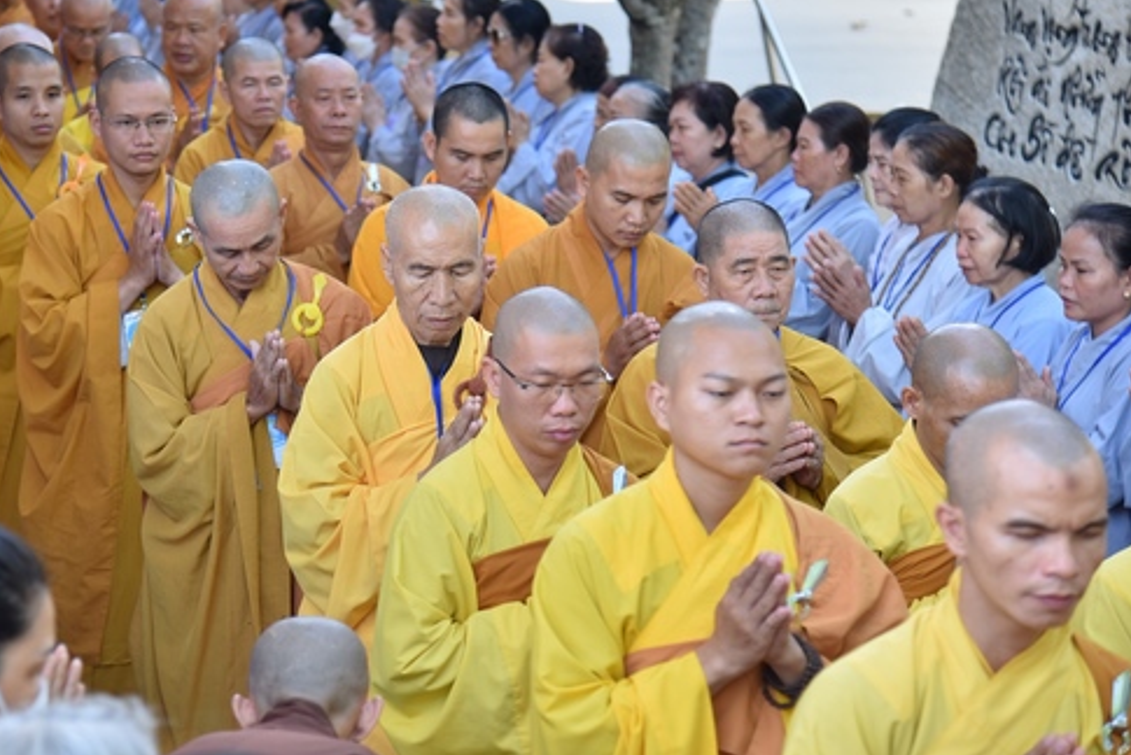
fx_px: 3583
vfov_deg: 12.0
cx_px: 382
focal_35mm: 114
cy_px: 259
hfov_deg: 17.9
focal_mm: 85
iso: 100
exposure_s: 1/80
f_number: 4
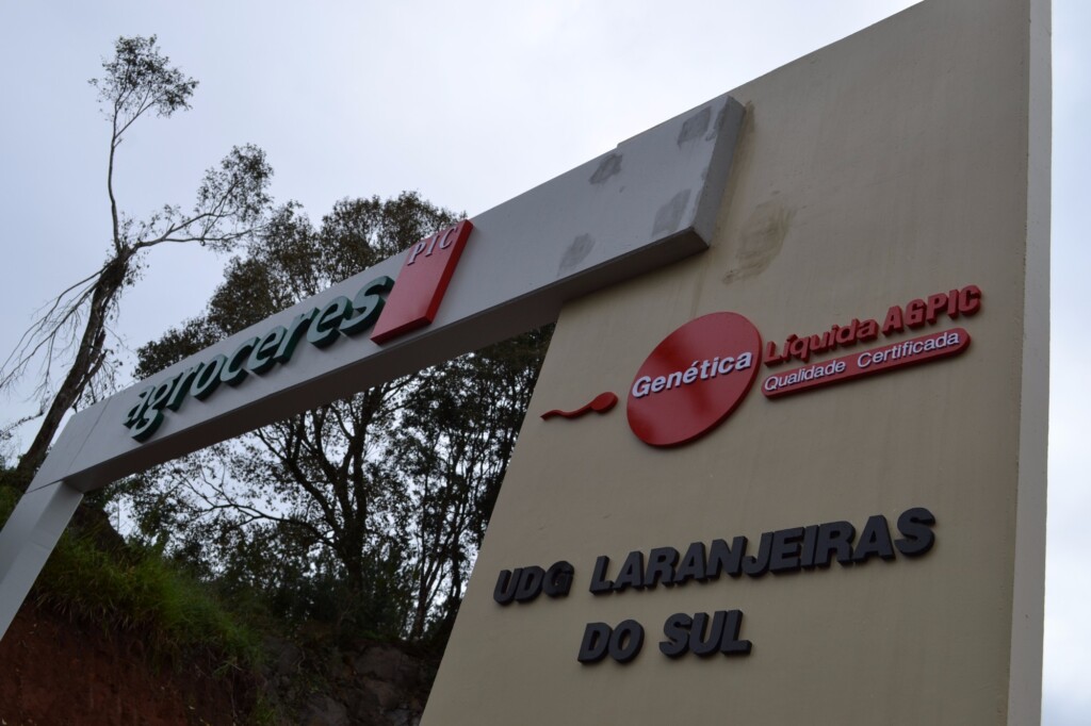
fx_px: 1091
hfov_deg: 53.1
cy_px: 363
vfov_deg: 36.8
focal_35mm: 36
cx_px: 546
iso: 100
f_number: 7.1
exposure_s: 1/200
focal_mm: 24
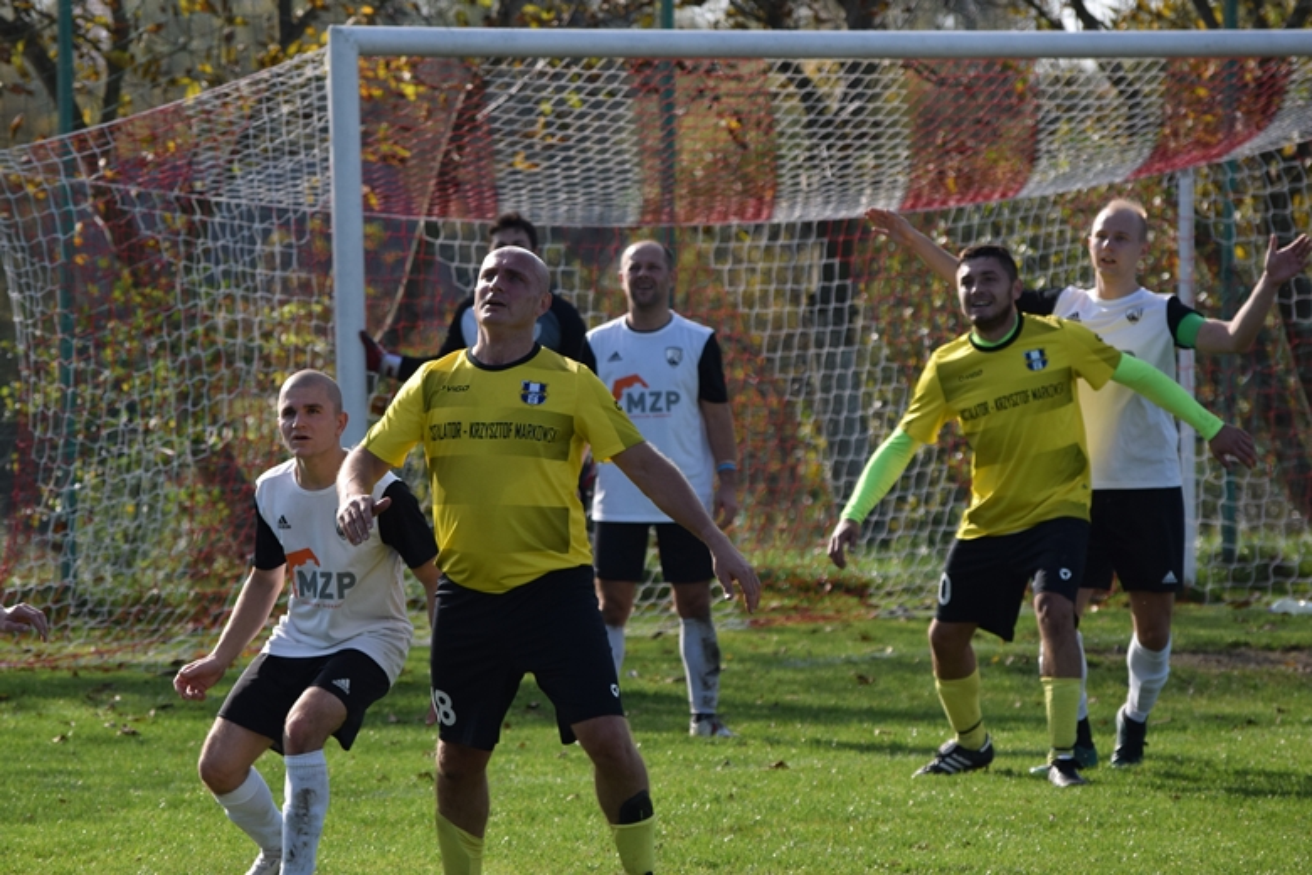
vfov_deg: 6.1
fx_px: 8199
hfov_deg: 9.1
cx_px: 656
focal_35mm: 225
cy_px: 438
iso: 400
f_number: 5.6
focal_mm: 150
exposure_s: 1/1600
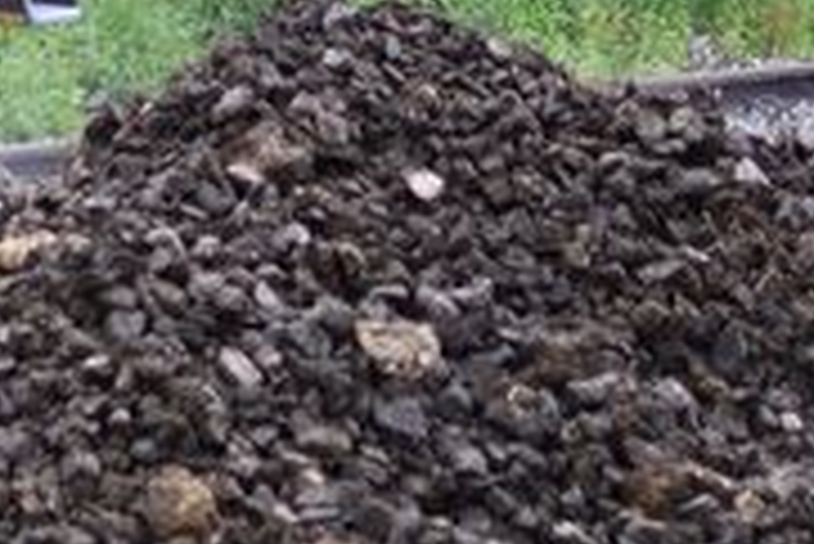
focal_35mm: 347
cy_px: -661
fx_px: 7859
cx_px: -1003
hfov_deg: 5.7
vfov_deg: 3.9
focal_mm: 35
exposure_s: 1/800
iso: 100
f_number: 1.8
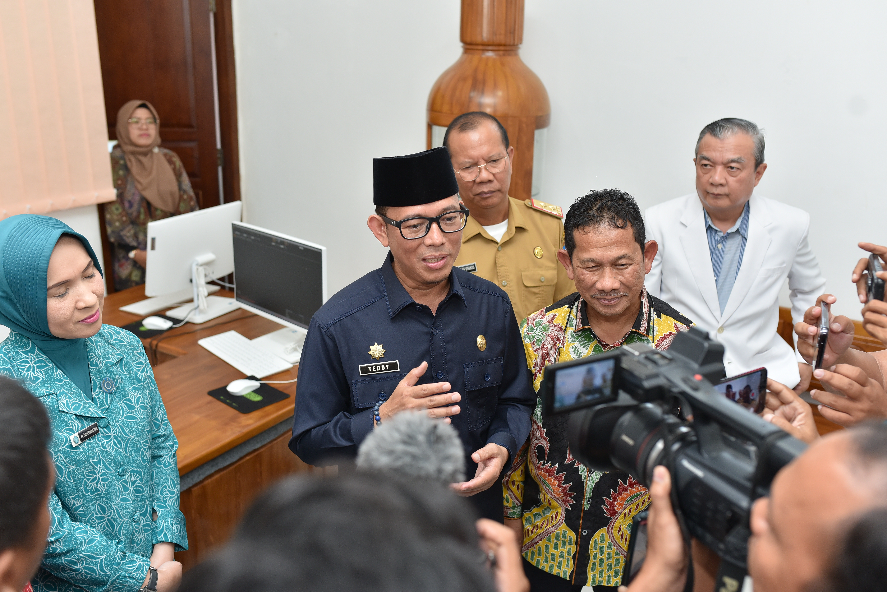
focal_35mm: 35
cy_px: 296
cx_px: 444
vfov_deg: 37.9
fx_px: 863
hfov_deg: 54.4
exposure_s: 1/160
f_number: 4
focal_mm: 35
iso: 500
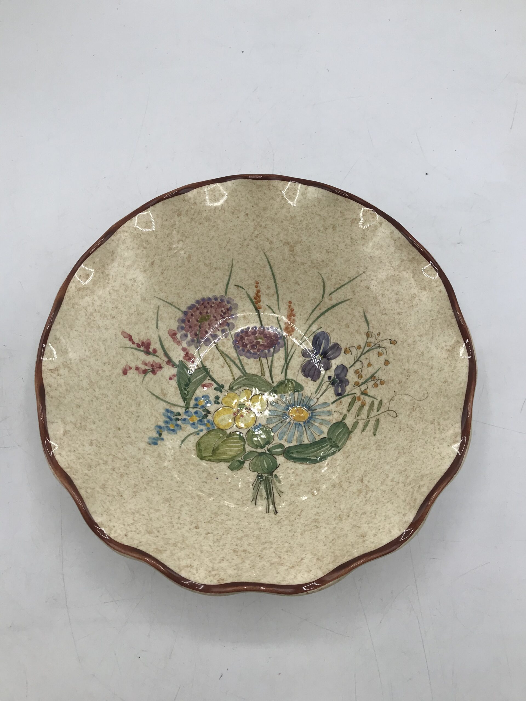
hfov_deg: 49.7
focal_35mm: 28
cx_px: 263
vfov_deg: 63.4
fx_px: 567
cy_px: 350
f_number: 1.8
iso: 20
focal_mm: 3.99
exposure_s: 1/1140
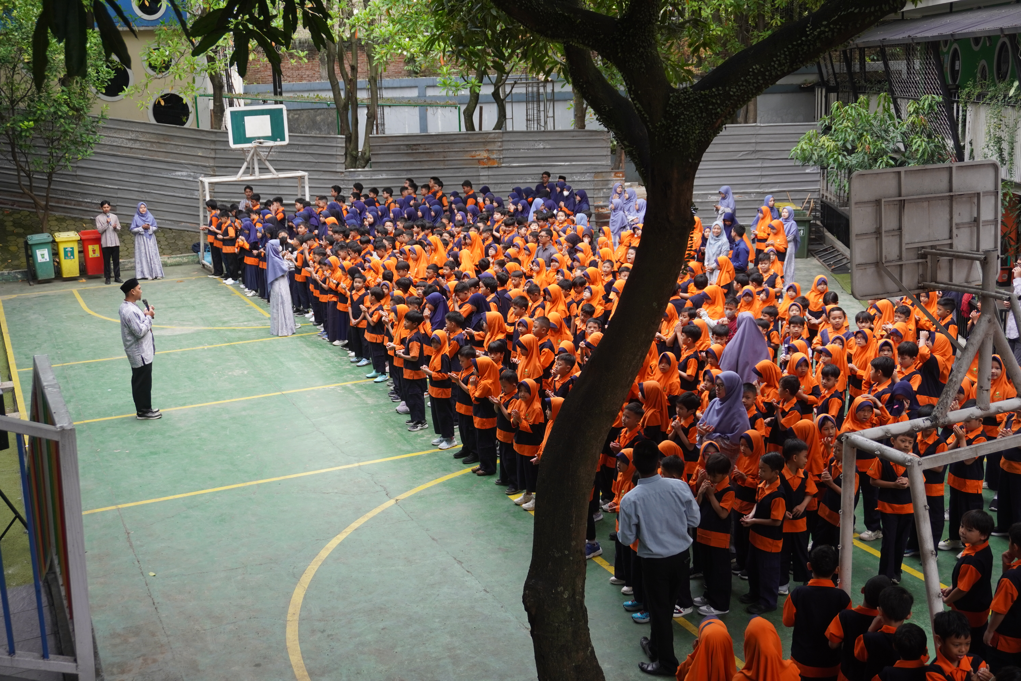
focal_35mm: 39
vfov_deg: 34.2
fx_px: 1106
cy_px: 340
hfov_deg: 49.6
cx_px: 510
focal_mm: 26
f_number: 4.5
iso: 320
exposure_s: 1/160
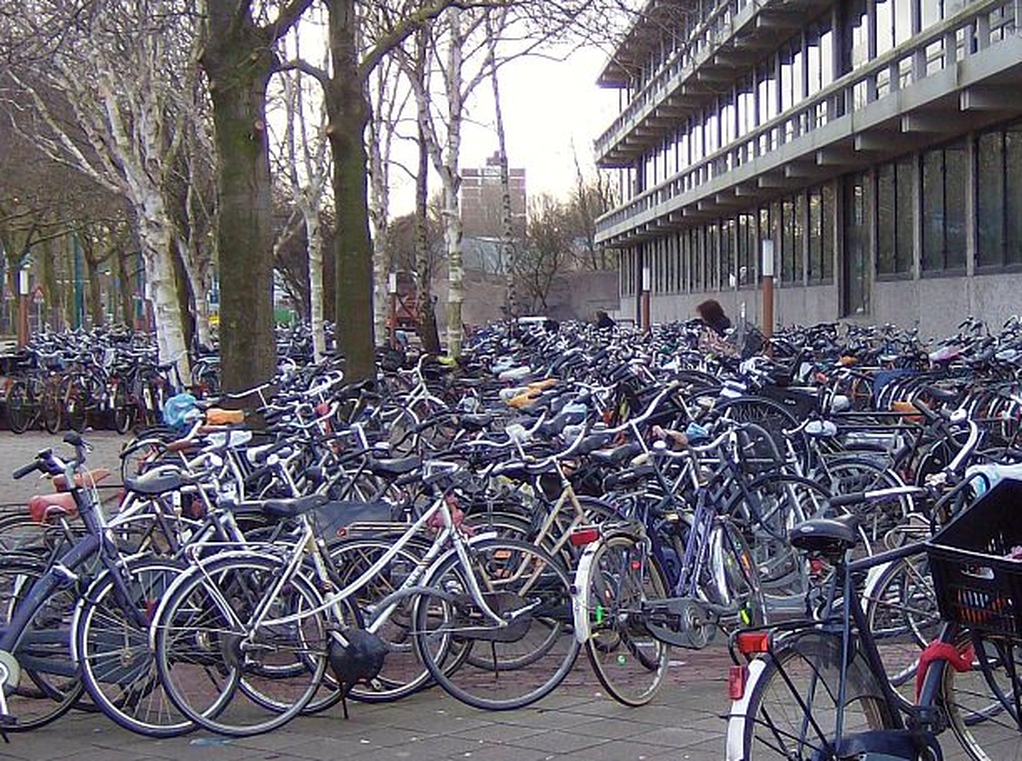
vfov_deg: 19.0
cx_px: 653
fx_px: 2268
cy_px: 275
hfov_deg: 25.3
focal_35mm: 77
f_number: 3.1
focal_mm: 7.7
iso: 100
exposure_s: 1/187
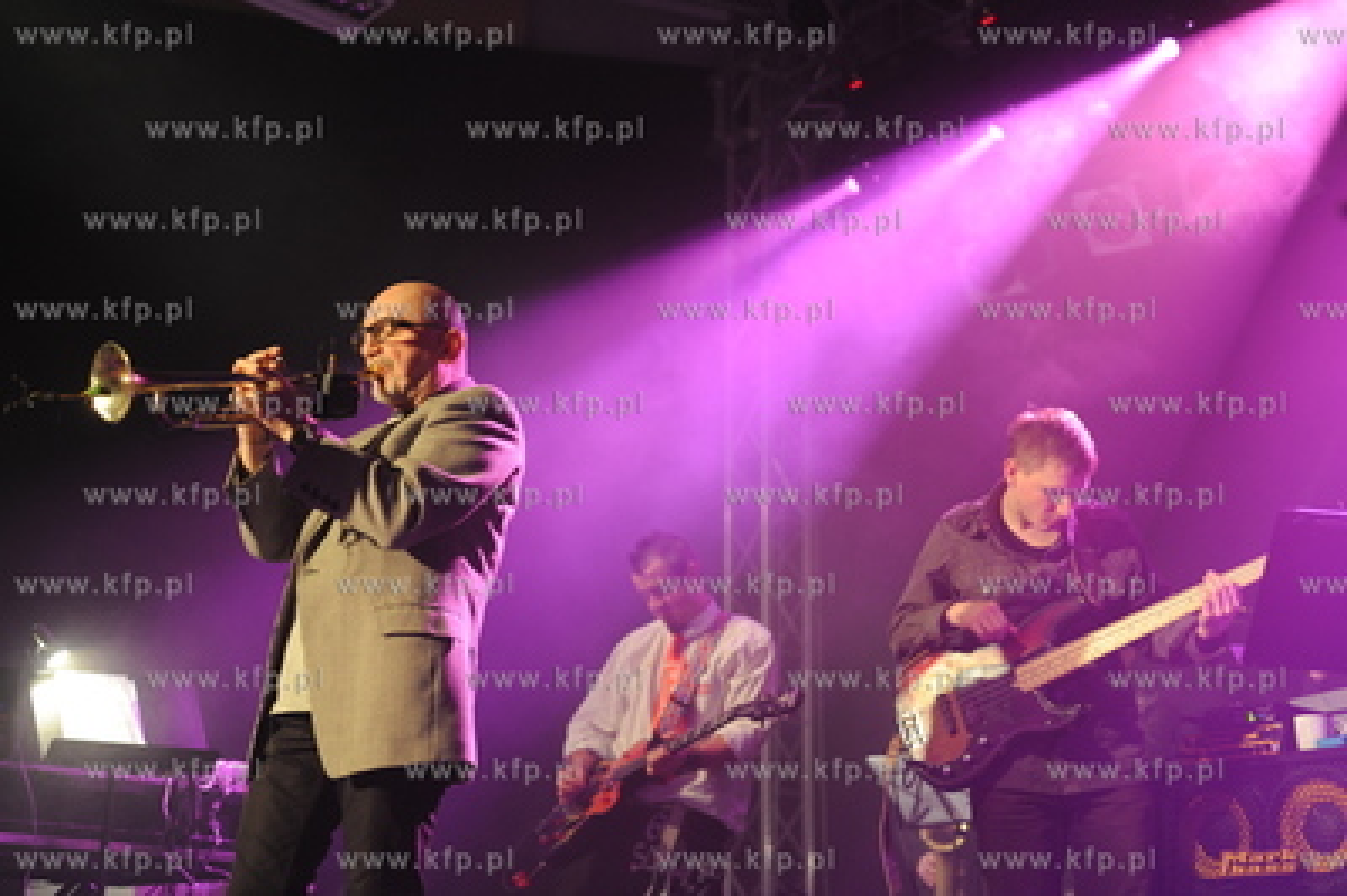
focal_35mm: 50
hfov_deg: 39.6
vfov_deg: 26.9
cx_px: 674
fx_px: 1869
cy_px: 448
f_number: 2.8
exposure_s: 1/60
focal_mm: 50
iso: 1600
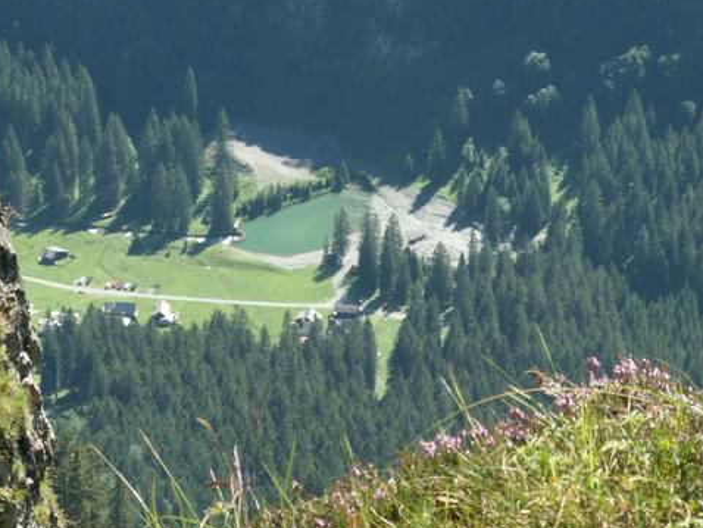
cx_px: 293
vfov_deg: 8.0
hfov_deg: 10.6
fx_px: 3779
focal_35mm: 186
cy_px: 218
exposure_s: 1/50
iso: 50
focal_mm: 22.72
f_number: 7.1
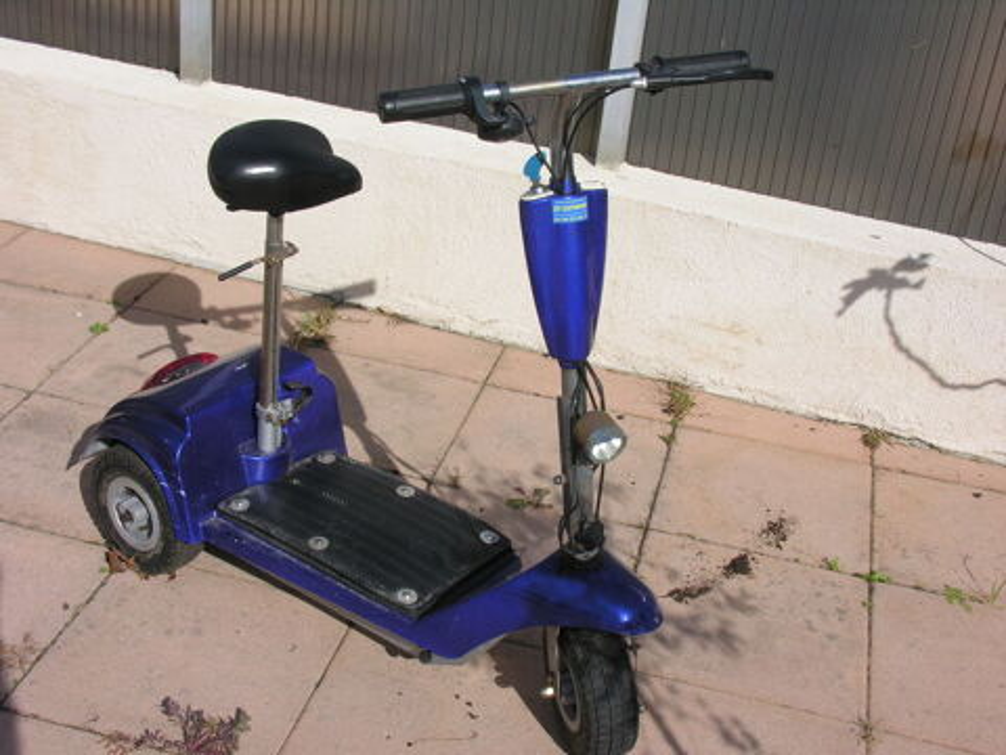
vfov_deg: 29.1
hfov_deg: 38.2
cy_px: 378
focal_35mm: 50
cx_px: 503
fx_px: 1453
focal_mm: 12.7
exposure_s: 1/234
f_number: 7.8
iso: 50
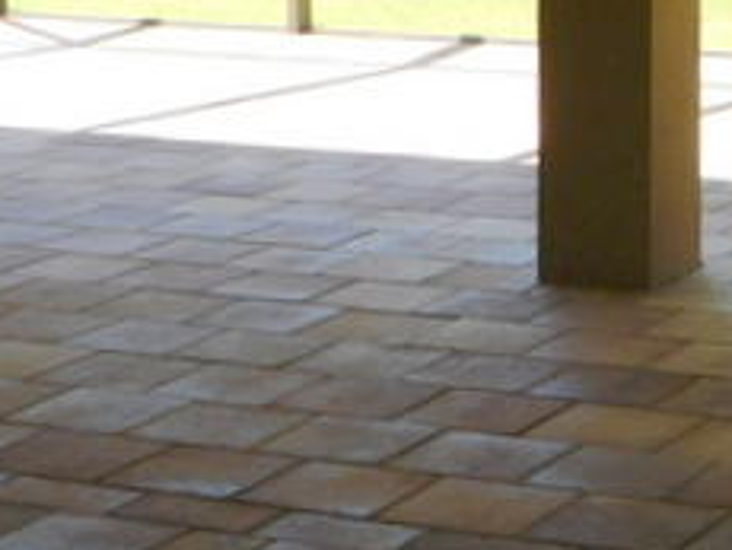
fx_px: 2646
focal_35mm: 125
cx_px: 735
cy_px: -194
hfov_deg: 15.5
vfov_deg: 11.5
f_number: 3.5
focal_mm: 6.3
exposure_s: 1/160
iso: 125
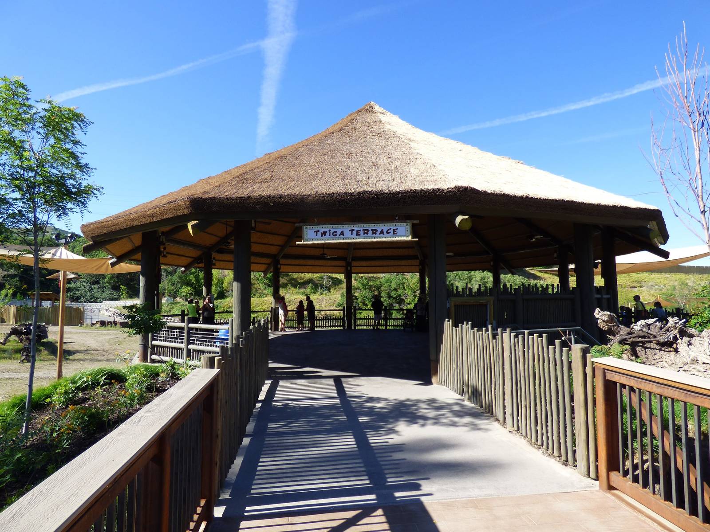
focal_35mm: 20
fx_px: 410
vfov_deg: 66.0
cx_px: 355
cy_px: 266
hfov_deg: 81.7
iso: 100
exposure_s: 1/800
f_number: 2.8
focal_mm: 3.58
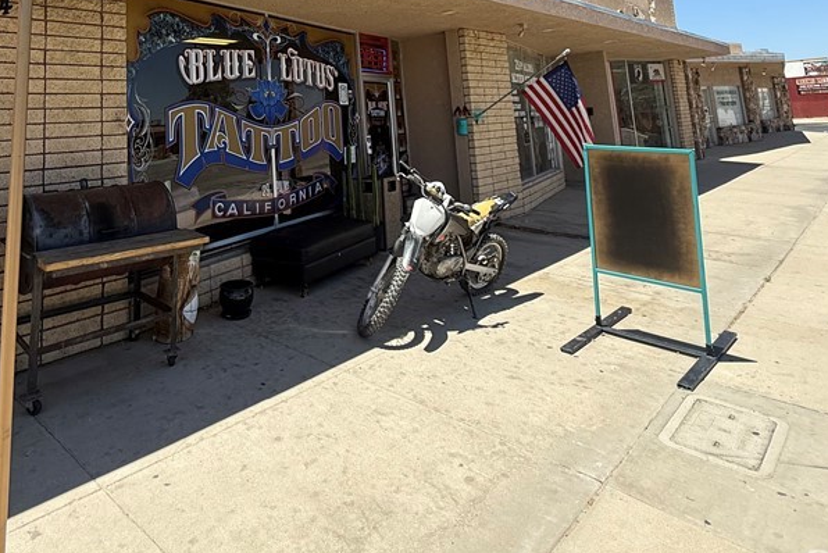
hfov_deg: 70.3
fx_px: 575
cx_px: 311
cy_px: 49
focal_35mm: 25
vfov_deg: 46.1
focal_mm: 2.22
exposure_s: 1/955
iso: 50
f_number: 2.2
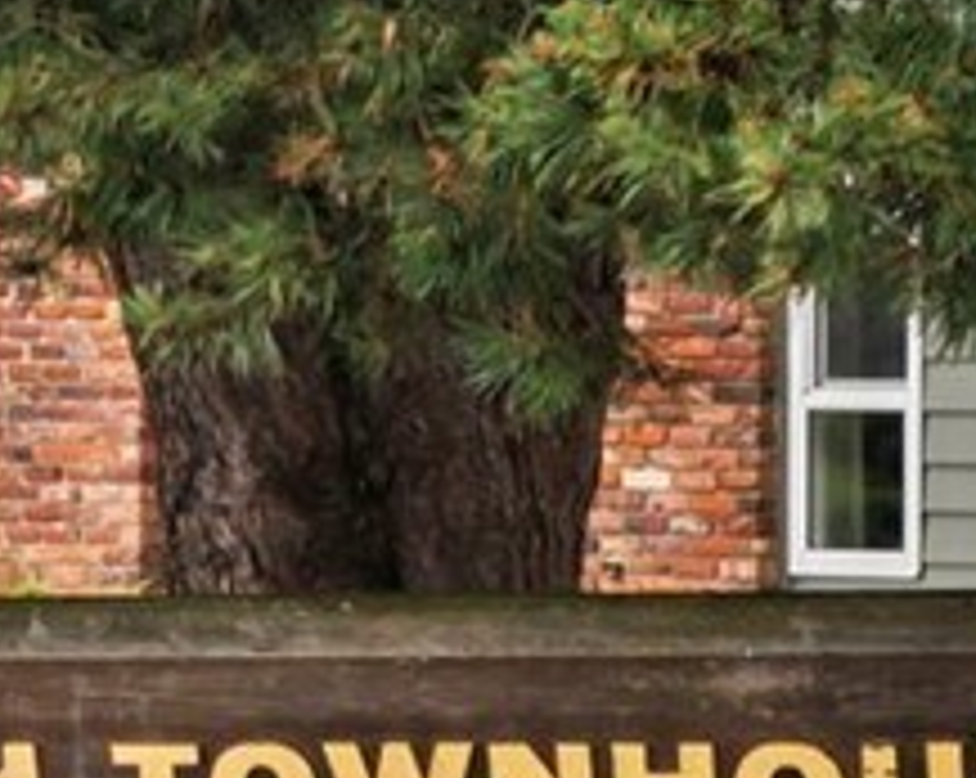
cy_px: 142
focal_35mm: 147
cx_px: 3061
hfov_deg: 9.6
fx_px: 4240
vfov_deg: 10.4
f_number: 8
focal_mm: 20
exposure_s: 1/50
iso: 200
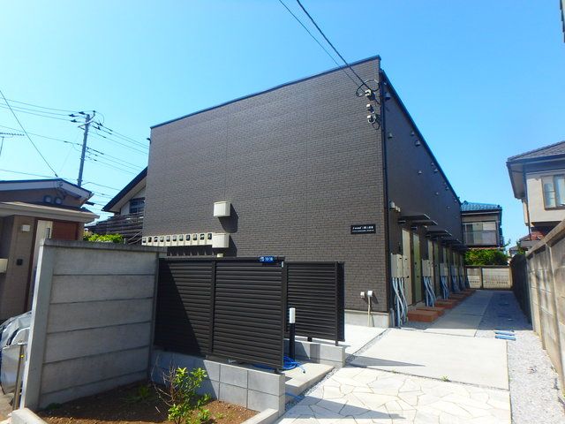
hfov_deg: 79.0
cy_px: 212
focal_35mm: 21
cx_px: 282
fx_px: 343
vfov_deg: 63.4
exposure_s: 1/400
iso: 125
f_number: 6
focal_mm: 3.7
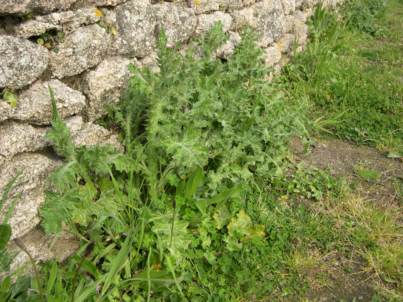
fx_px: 442
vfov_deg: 37.7
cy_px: 151
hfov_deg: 49.0
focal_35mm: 38
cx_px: 202
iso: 100
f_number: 2.8
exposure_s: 1/456
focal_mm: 8
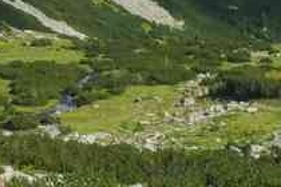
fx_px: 1289
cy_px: 55
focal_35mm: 165
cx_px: 147
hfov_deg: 12.4
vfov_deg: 8.3
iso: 200
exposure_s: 1/50
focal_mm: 23.1
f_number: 11
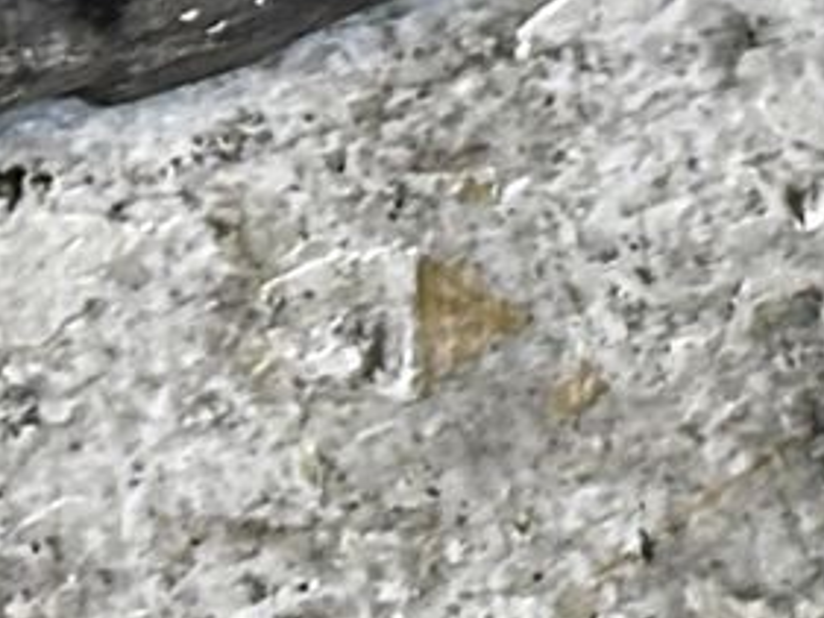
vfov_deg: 4.1
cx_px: 346
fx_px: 8335
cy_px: -1362
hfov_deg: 5.7
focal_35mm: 350
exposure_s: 1/50
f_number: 1.78
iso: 125
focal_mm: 6.86
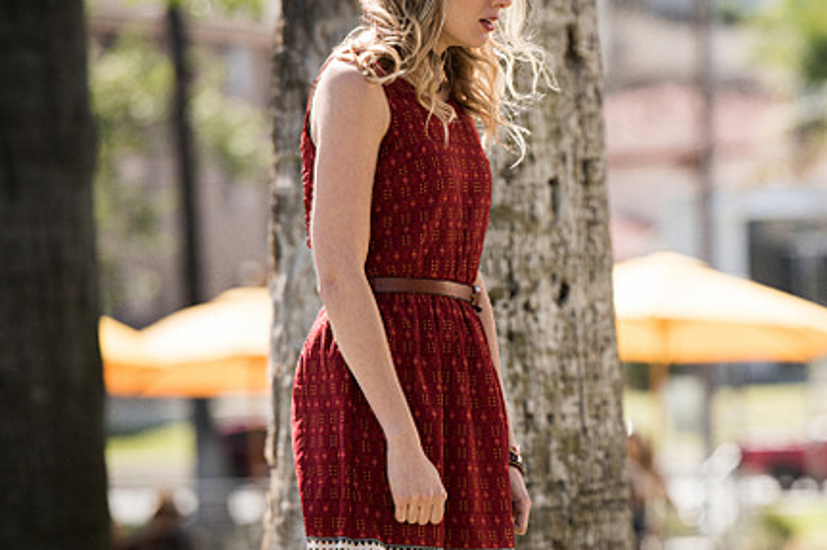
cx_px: 735
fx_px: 7486
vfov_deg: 4.2
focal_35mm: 326
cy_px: 328
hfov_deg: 6.3
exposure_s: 1/800
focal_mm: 180
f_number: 4.5
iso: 250
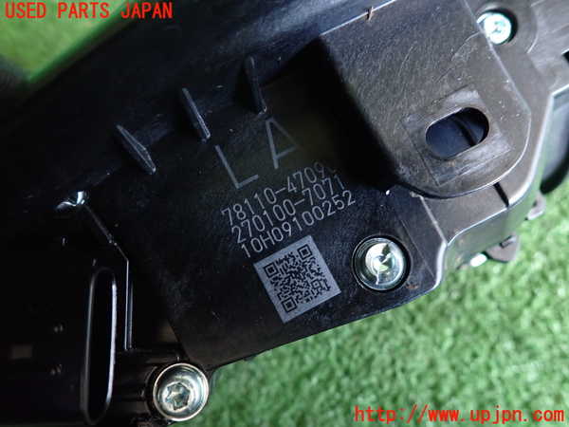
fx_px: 411
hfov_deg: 69.4
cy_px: 214
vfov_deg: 54.9
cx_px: 284
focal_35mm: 25
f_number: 2
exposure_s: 1/30
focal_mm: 4.5
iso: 640
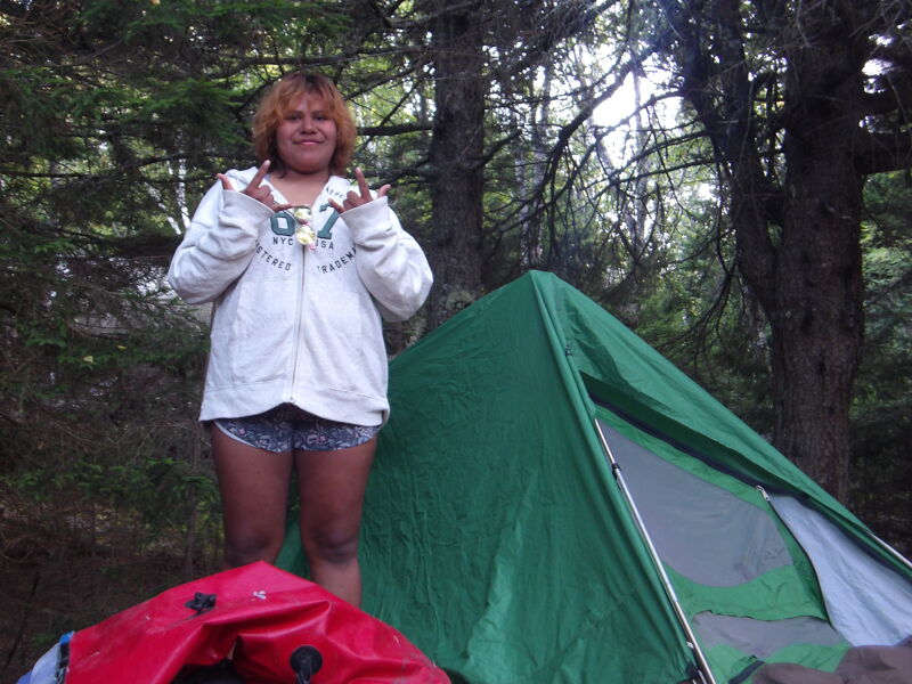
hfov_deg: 36.2
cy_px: 342
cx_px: 456
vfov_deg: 27.5
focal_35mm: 53
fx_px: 1396
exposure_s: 1/15
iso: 266
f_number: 4.2
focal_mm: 9.4
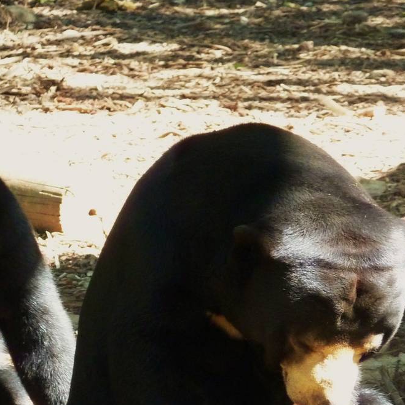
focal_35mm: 644
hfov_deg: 2.7
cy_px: 258
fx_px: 8525
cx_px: 97
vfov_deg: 2.7
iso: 400
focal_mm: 49.2
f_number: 4.9
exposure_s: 1/125
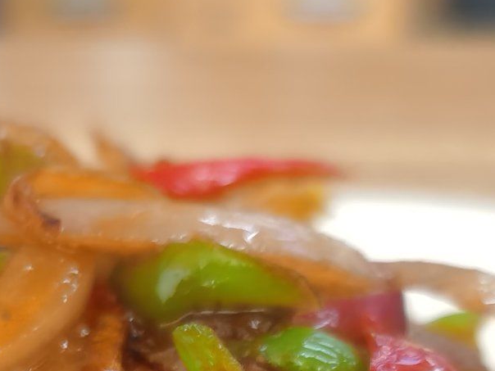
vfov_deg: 11.3
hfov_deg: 16.1
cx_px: 246
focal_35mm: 122
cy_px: 672
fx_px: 1745
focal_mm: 5.56
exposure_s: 1/100
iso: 160
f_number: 1.6
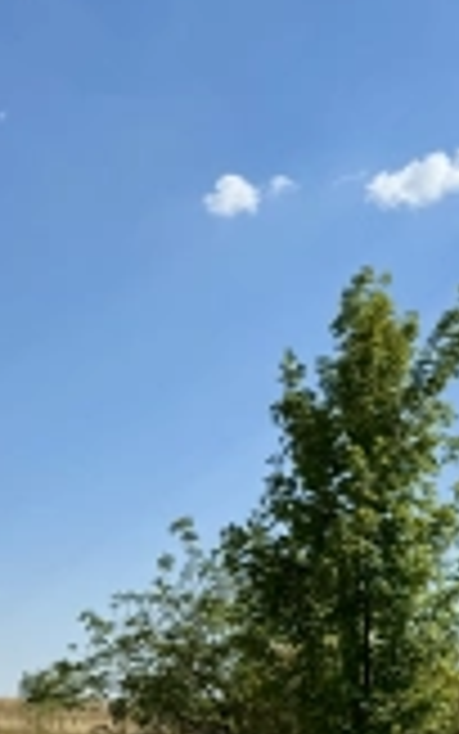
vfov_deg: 27.0
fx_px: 1460
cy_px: 698
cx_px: -7
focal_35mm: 73
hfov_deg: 17.4
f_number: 1.78
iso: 80
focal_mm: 6.76
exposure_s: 1/6410
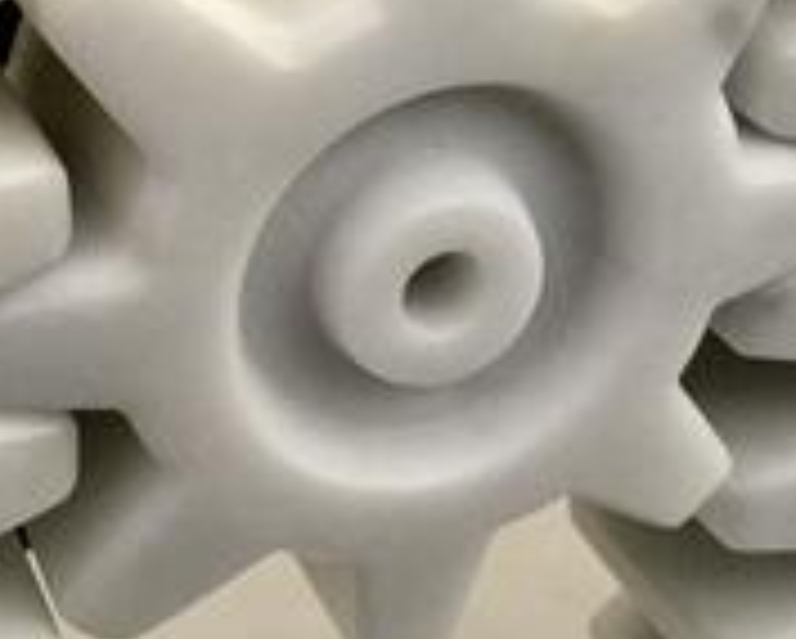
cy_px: 153
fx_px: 1816
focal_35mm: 77
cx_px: 180
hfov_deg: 24.4
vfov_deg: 19.8
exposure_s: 1/33
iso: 250
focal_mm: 3.3
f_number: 2.4
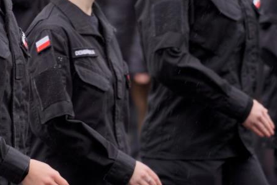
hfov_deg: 4.5
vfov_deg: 3.0
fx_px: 3524
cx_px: 32
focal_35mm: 458
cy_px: 0
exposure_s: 1/320
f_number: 4.5
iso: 320
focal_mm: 200
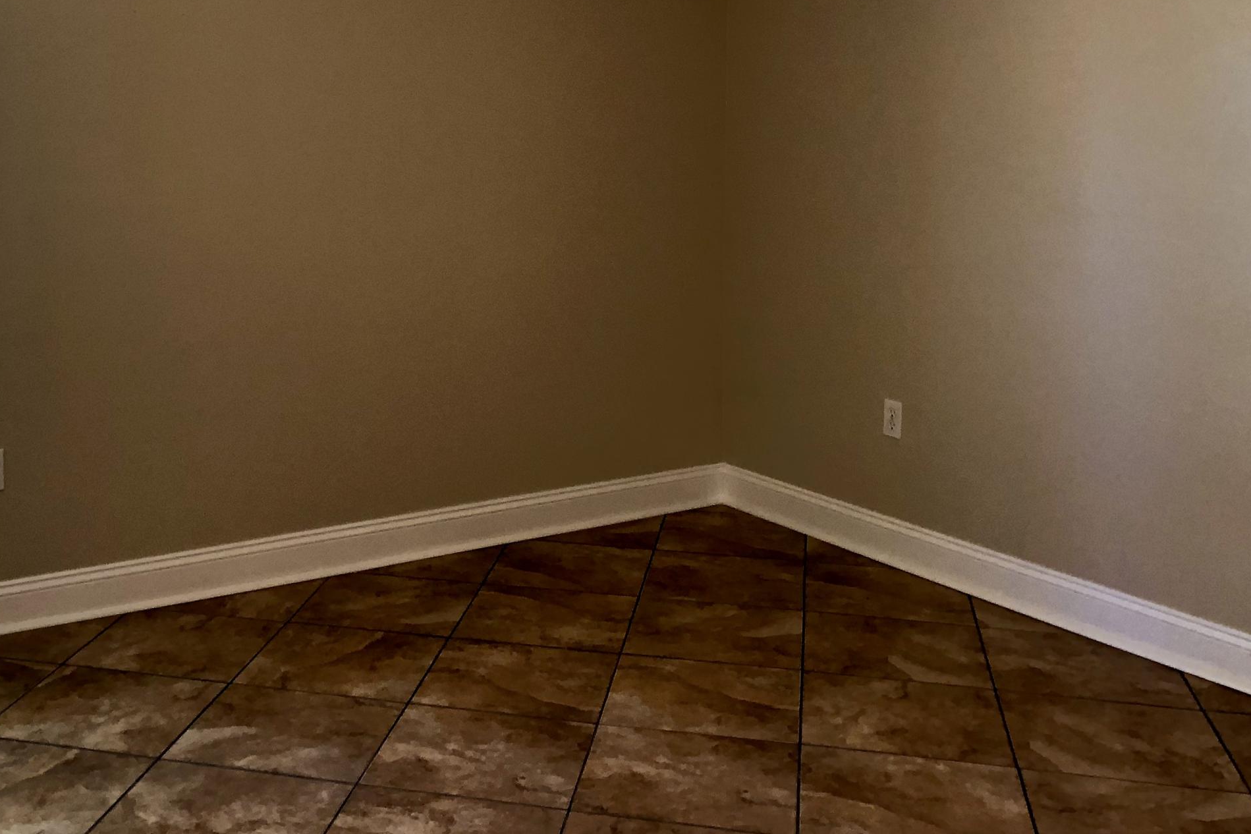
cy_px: 194
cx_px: 359
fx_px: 1598
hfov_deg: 41.8
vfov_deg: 28.7
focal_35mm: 46
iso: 250
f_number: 1.8
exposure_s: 1/60
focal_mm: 3.99
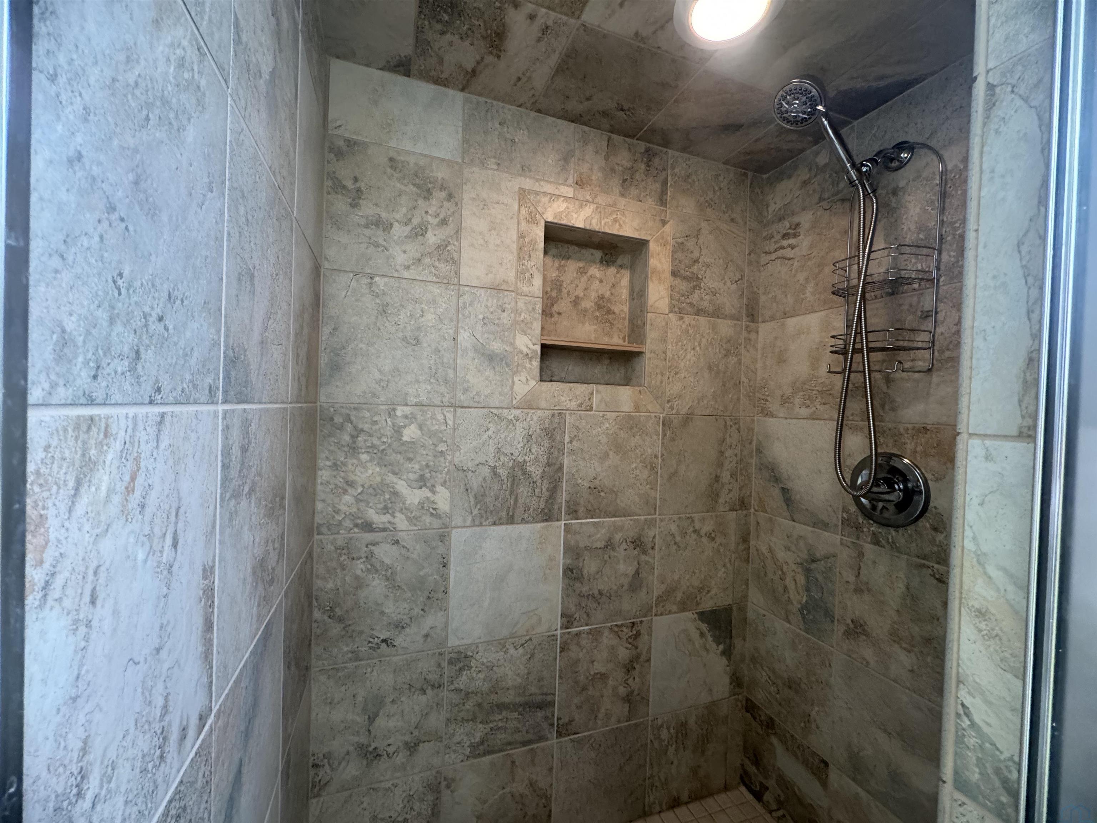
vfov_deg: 85.7
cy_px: 412
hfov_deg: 102.1
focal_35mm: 14
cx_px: 548
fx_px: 444
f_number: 2.2
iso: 250
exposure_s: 1/60
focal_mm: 2.22
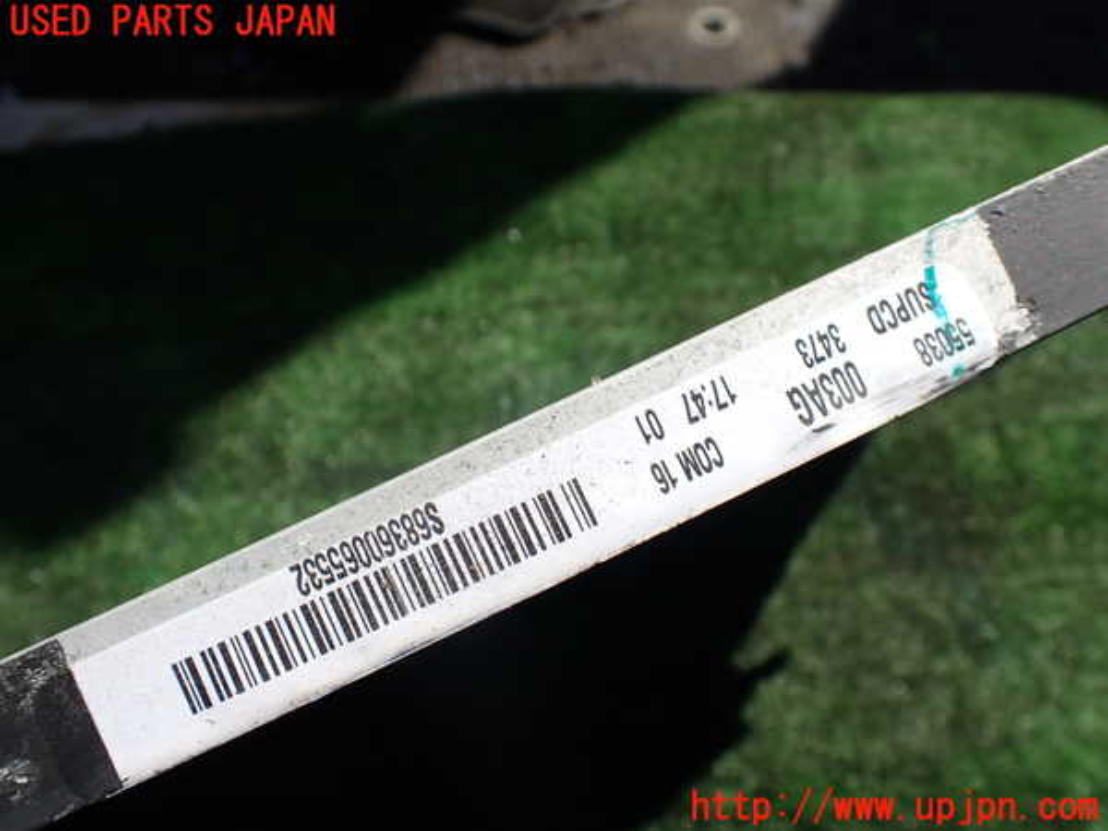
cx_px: 554
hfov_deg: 60.0
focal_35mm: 30
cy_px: 416
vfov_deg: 46.8
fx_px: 960
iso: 100
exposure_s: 1/1000
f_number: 3.2
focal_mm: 5.4
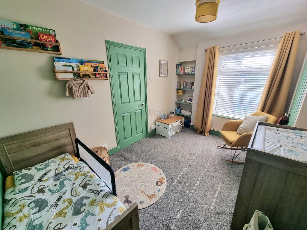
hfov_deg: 106.2
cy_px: 115
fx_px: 115
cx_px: 154
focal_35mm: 13
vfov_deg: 89.9
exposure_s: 1/120
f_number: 2.2
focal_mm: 2.2
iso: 50
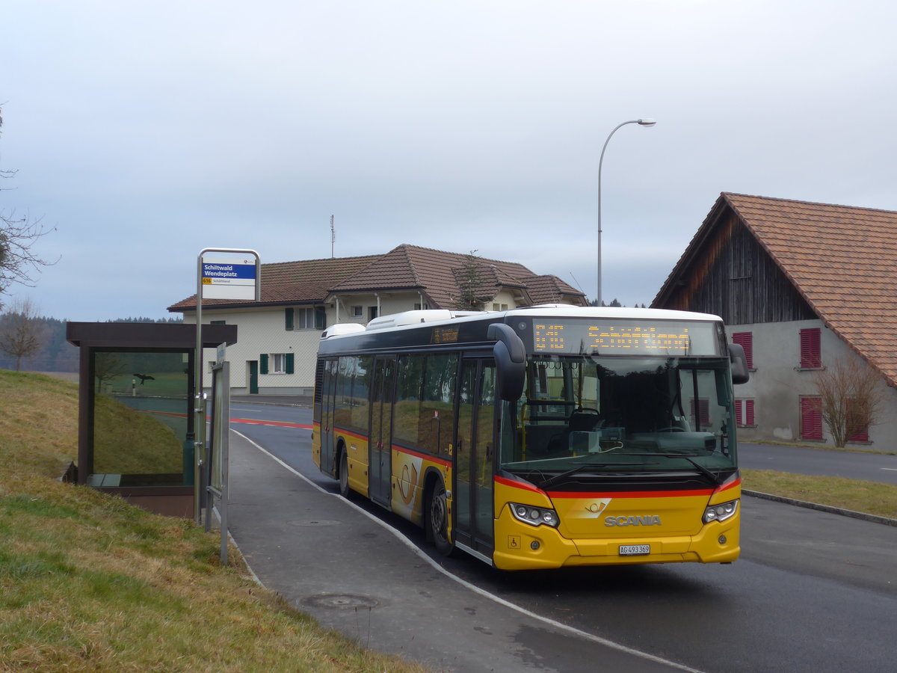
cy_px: 336
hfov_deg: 41.2
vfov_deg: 31.5
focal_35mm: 46
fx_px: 1192
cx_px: 448
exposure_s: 1/250
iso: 80
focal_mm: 9.5
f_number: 3
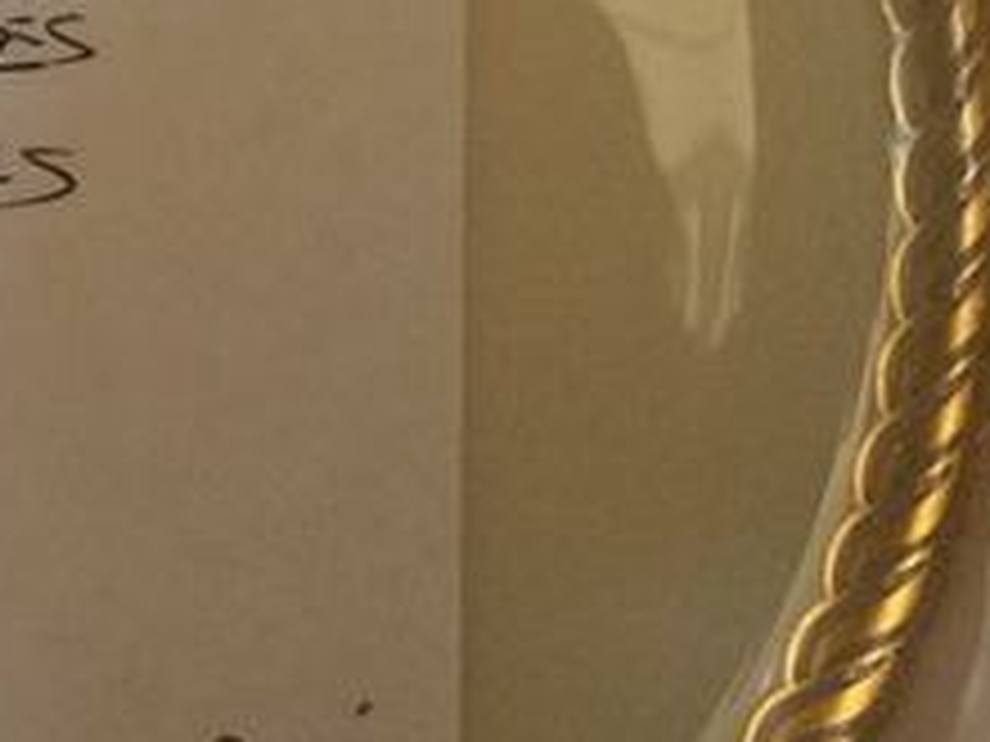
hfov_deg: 15.4
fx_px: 3518
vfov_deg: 12.0
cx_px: -194
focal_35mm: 123
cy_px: 110
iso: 50
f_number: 2.2
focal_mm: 4.12
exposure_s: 1/30
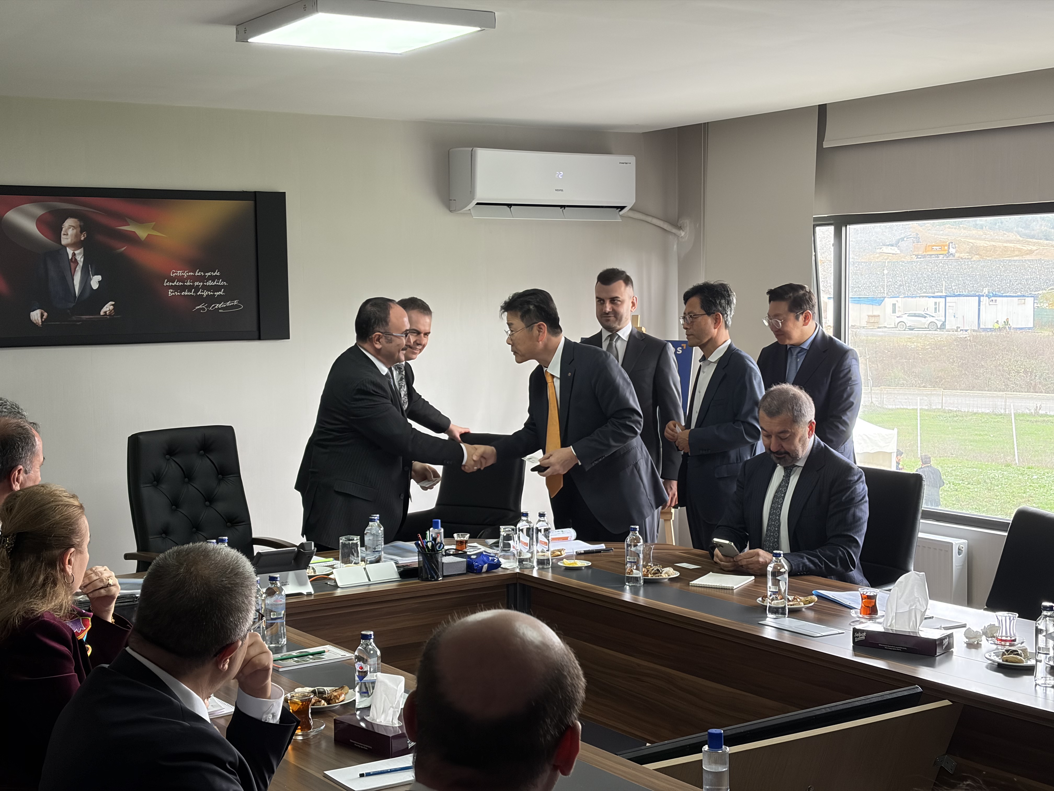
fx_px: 1583
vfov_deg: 28.0
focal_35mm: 52
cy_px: 396
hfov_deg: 36.8
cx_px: 527
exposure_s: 1/100
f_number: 1.6
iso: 125
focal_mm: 5.96
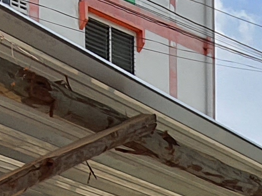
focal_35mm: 100
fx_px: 757
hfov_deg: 19.1
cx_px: 265
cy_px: 340
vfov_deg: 13.4
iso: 50
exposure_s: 1/1376
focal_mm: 1.74
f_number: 2.2
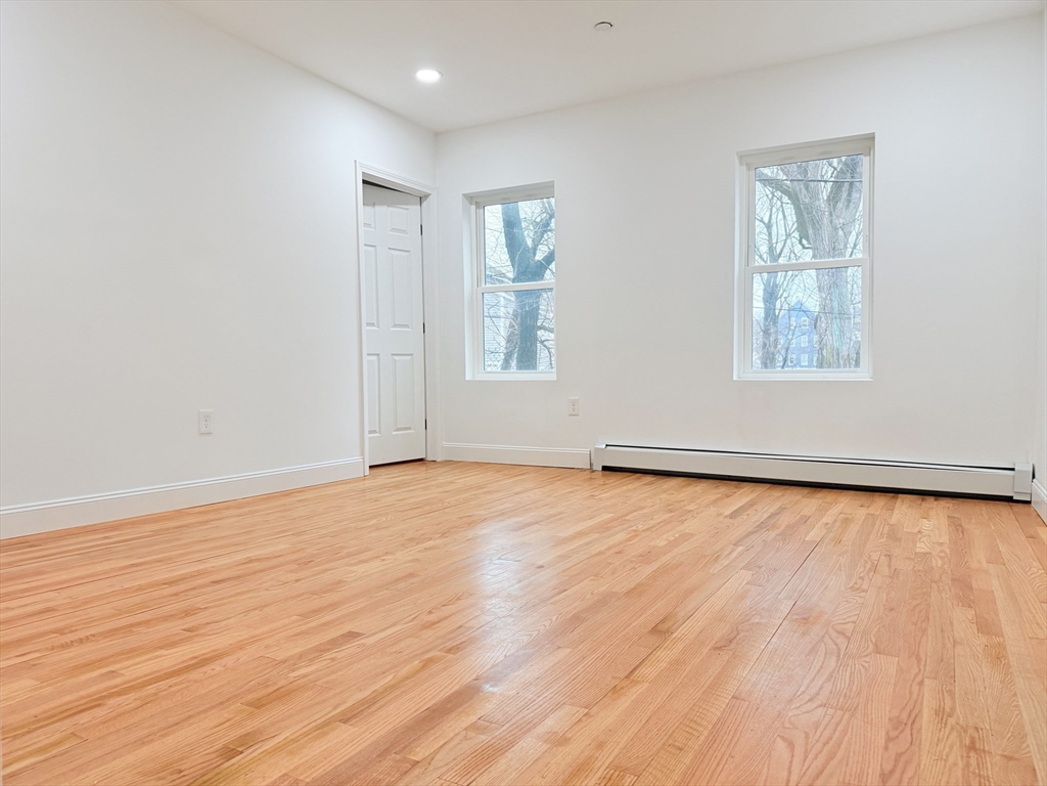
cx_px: 524
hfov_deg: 71.6
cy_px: 393
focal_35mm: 24
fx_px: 726
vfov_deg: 56.8
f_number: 1.78
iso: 160
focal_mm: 6.76
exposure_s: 1/168
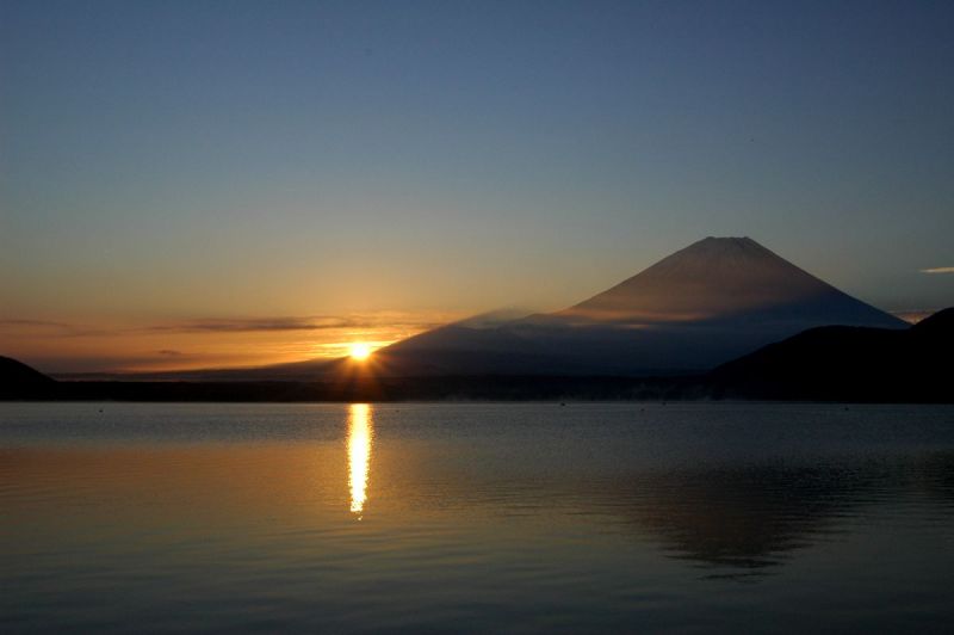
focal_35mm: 39
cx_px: 477
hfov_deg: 49.6
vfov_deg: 34.2
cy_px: 318
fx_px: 1033
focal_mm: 26
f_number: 11
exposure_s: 1/125
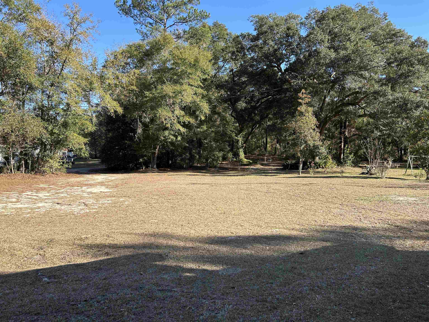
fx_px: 322
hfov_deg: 67.3
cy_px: 161
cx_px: 214
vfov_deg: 53.1
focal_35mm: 26
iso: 50
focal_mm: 5.7
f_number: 1.5
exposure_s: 1/1311
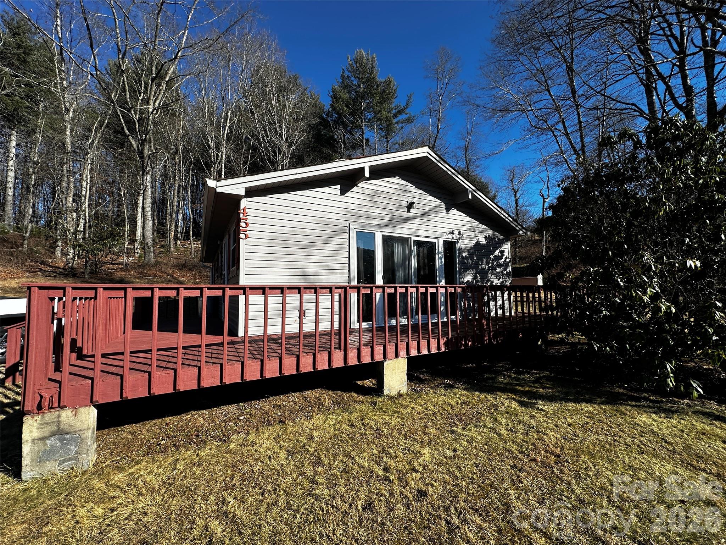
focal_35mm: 14
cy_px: 272
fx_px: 294
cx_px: 363
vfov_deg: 85.7
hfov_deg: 102.1
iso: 50
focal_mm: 2.22
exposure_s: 1/1916
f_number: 2.2
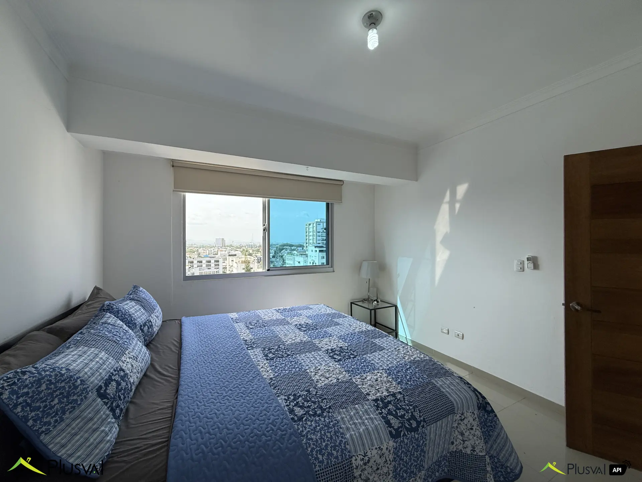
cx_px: 321
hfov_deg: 102.1
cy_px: 241
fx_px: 260
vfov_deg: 85.7
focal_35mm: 14
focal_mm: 2.22
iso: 64
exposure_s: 1/742
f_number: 2.2
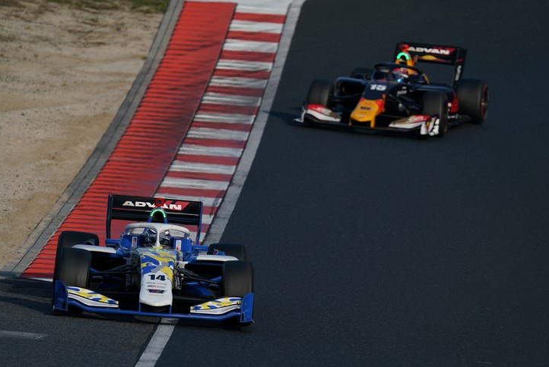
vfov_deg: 2.3
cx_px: 274
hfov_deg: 3.4
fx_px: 9199
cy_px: 184
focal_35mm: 603
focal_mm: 600
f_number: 7.1
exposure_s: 1/800
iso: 200
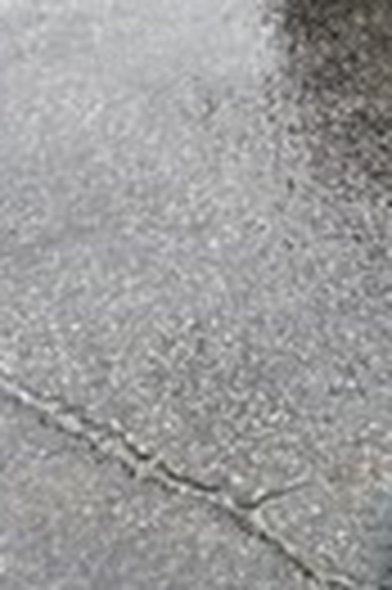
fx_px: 1621
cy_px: -405
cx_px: 779
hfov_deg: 12.2
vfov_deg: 17.5
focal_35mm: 99
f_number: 1.6
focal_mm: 5.1
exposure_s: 1/256
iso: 32
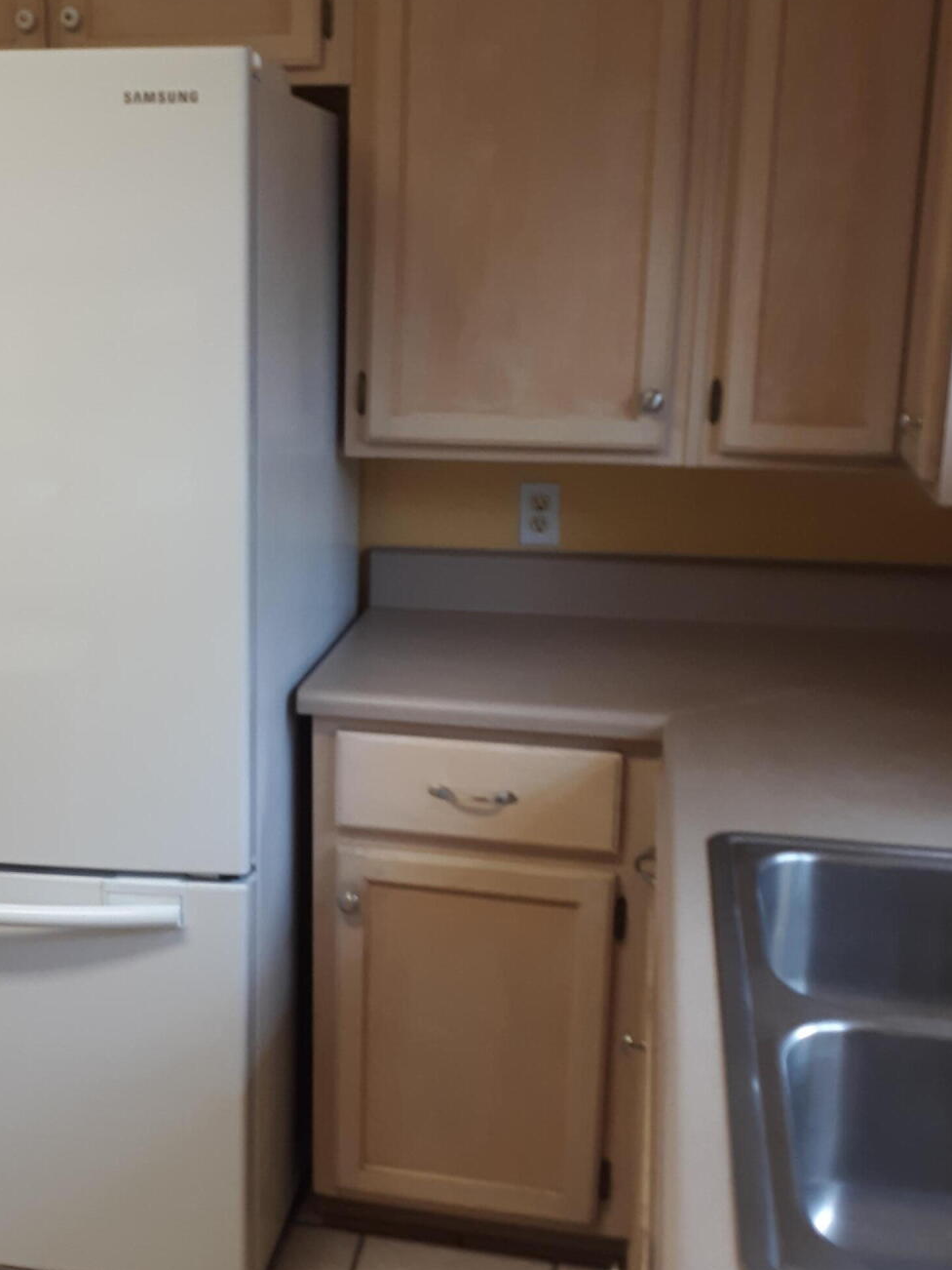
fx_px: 1576
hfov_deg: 33.1
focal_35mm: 43
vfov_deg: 43.8
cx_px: 258
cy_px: 665
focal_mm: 3.7
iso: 100
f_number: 1.7
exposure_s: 1/40
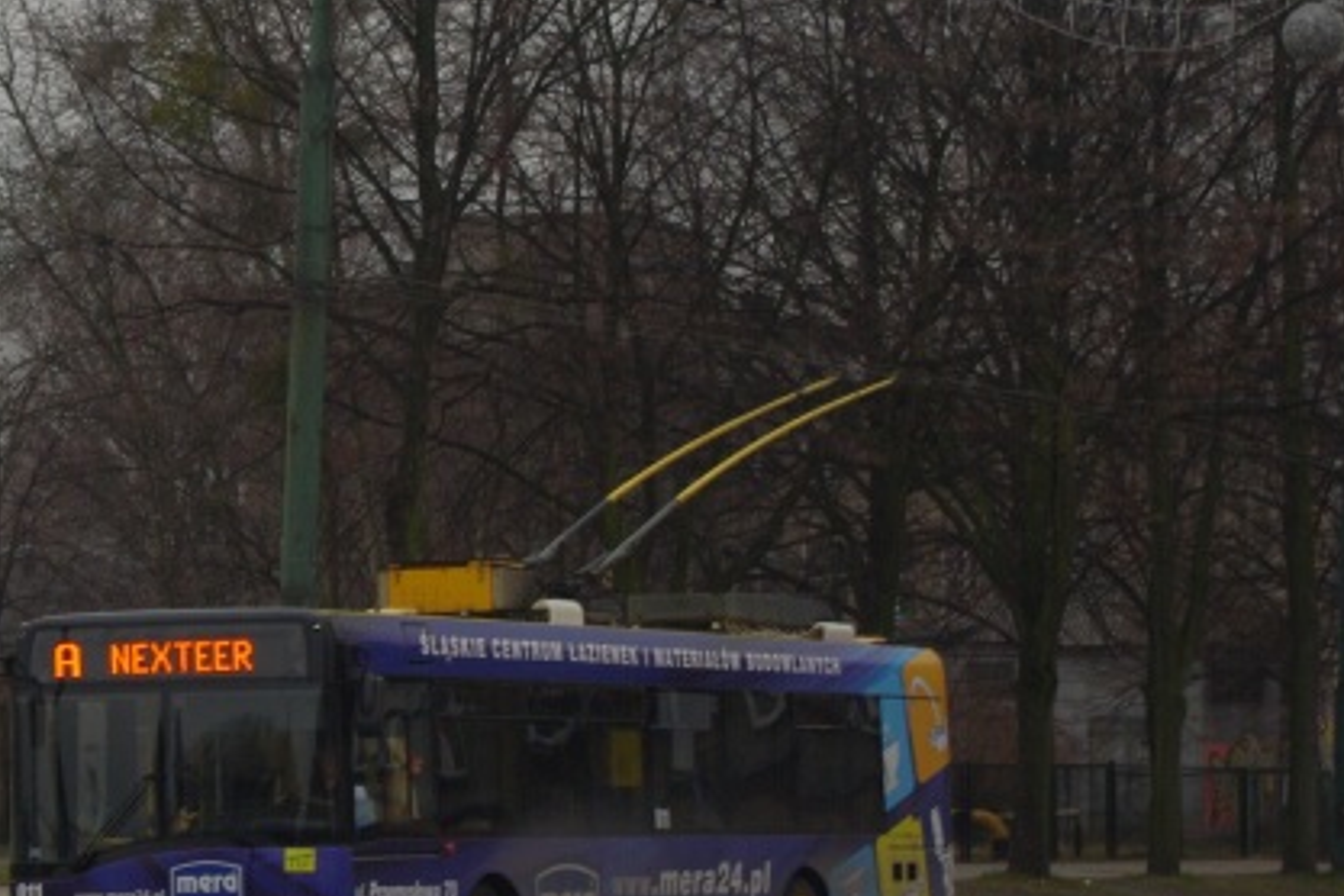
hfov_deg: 11.5
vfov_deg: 7.8
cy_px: 287
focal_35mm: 177
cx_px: 3
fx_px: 6607
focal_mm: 55
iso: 400
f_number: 5.6
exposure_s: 1/400
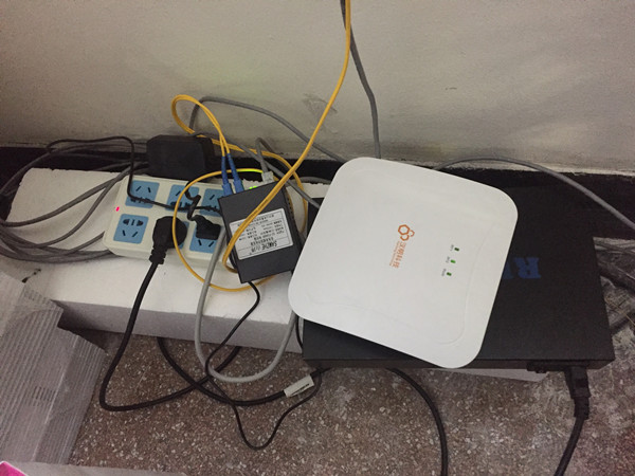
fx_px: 532
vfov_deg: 48.2
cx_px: 318
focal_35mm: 29
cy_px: 238
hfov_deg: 61.7
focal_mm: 4.15
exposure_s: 1/17
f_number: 2.2
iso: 400
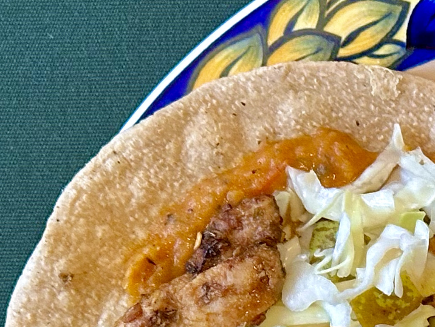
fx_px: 2375
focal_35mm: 189
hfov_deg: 10.2
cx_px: 603
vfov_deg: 7.7
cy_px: 496
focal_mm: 6.86
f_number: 1.78
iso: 250
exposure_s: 1/59
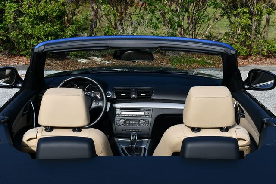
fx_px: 537
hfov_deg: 28.8
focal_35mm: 70
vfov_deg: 19.5
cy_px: 92
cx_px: 138
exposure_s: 1/250
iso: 110
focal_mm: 35
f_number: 8
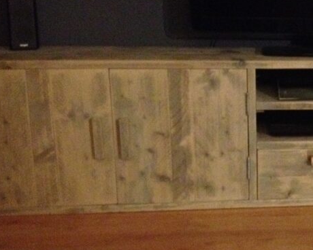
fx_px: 704
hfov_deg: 23.9
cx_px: 318
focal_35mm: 76
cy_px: 122
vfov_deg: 20.2
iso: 800
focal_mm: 4.28
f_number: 2.4
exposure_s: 1/15
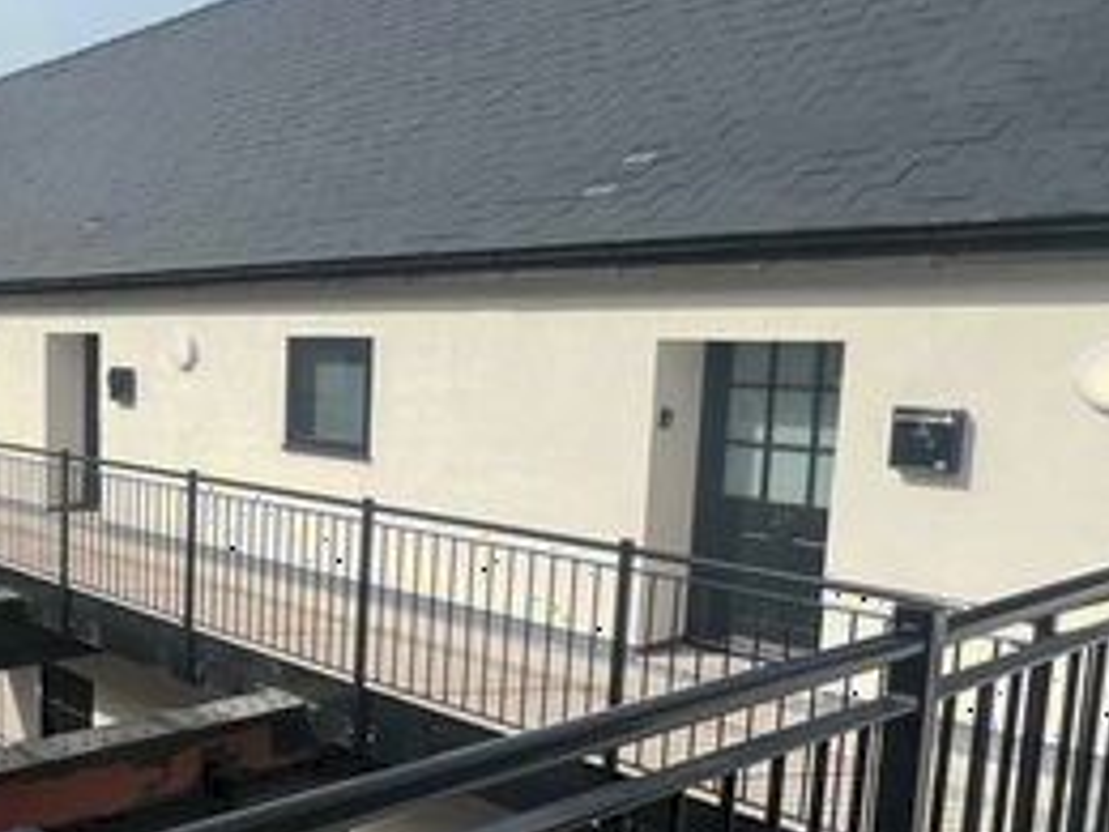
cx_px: -34
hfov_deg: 43.8
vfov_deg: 40.6
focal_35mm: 35
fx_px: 1121
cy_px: 484
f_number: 1.8
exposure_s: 1/1575
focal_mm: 1.57
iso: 32
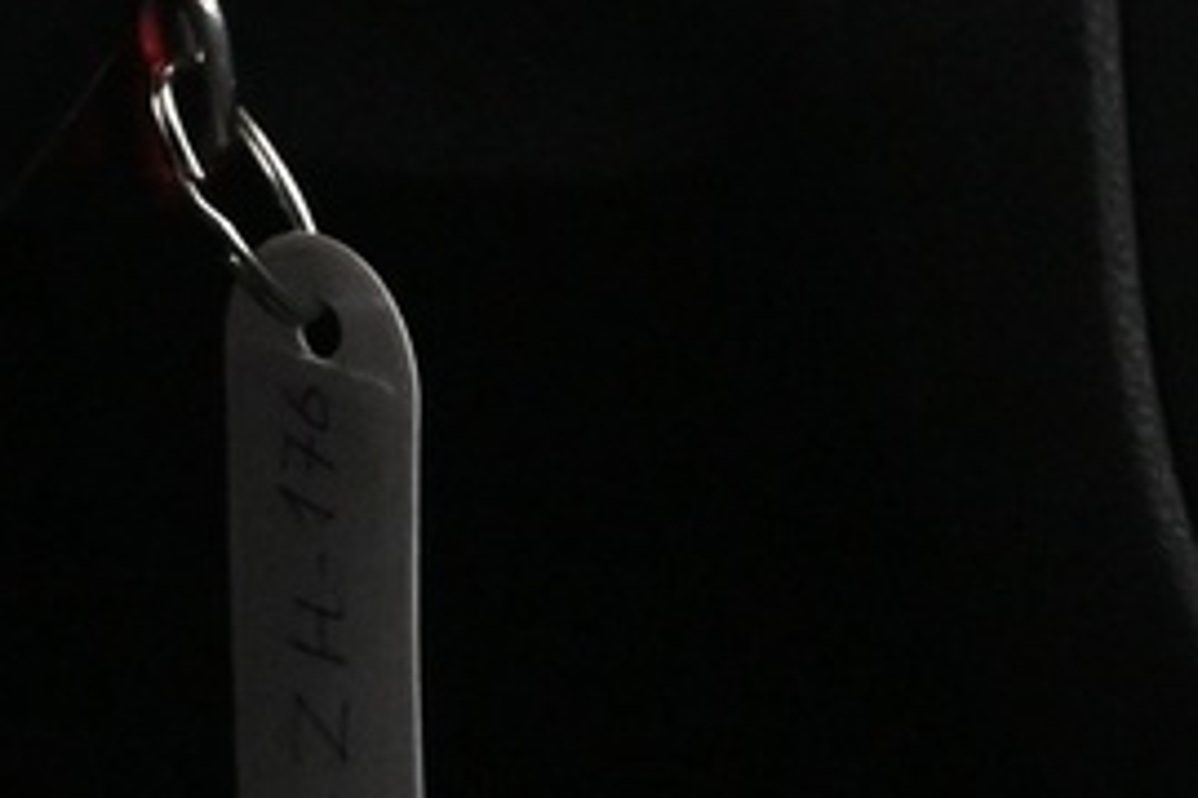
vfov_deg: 7.3
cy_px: -847
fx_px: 5990
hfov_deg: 10.3
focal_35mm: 180
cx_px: -1358
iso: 3200
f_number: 3.8
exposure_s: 1/40
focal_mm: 20
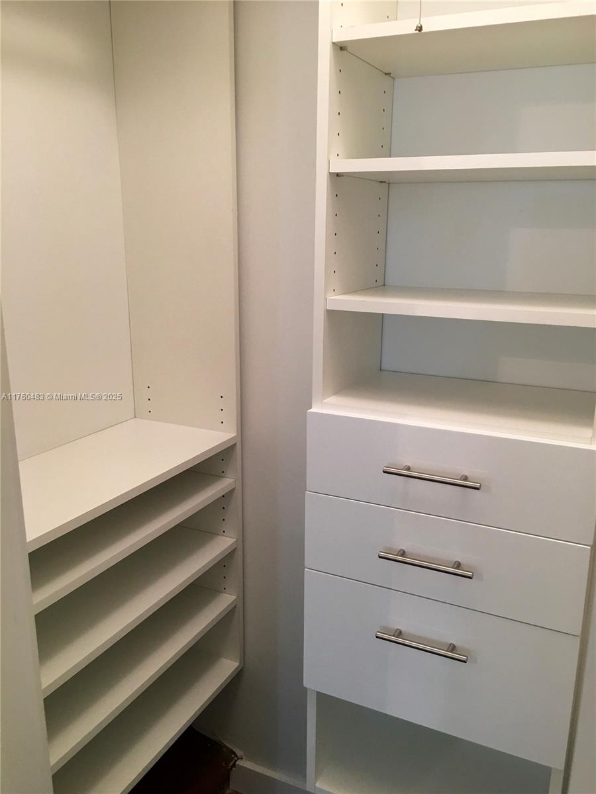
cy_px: 397
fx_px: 666
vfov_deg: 61.7
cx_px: 298
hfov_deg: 48.2
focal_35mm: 29
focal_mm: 4.15
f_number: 2.2
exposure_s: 1/15
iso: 32
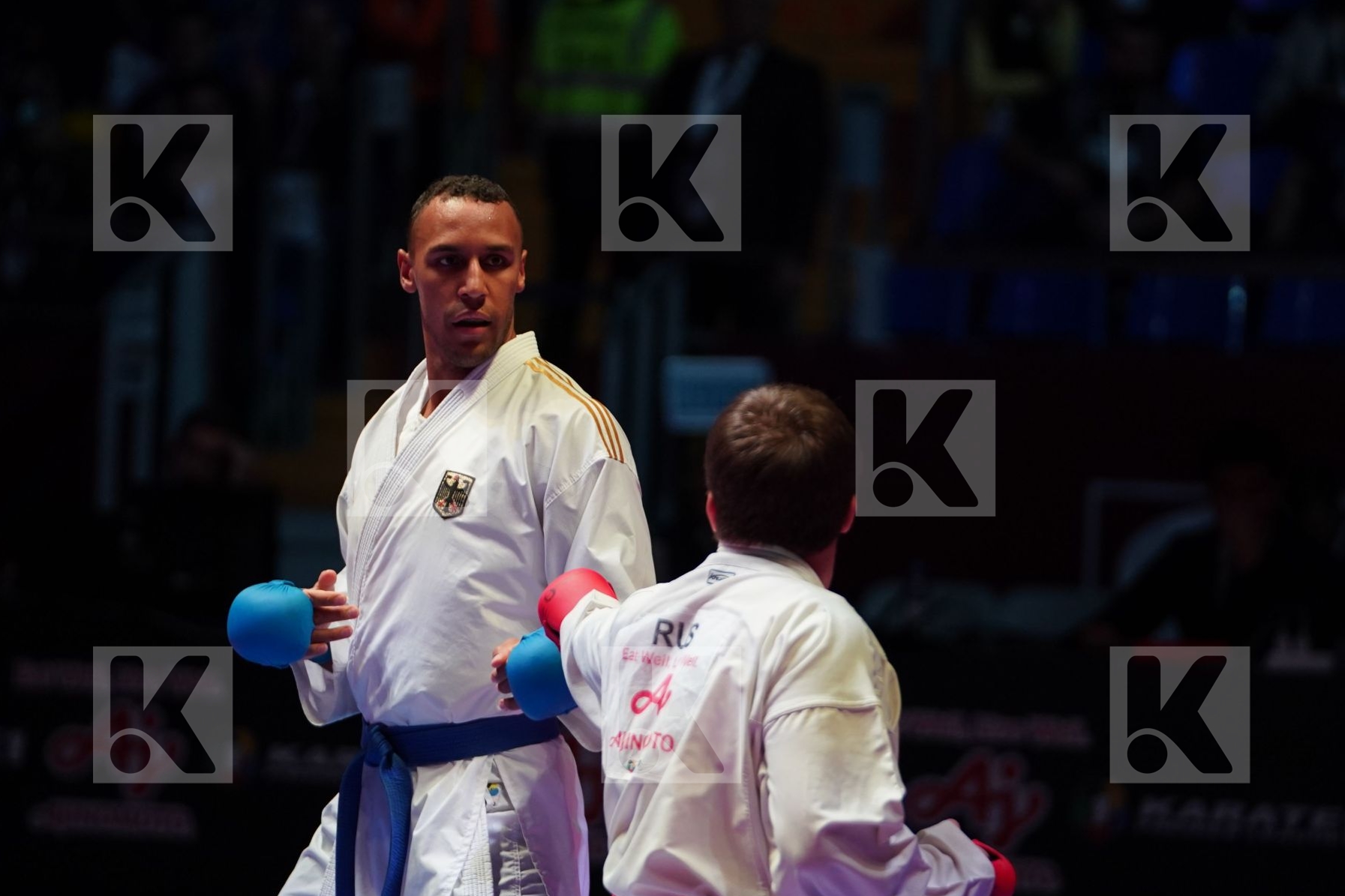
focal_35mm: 247
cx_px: 671
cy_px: 448
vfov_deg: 5.6
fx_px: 9227
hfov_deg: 8.3
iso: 1600
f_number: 2.8
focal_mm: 164
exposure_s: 1/1000
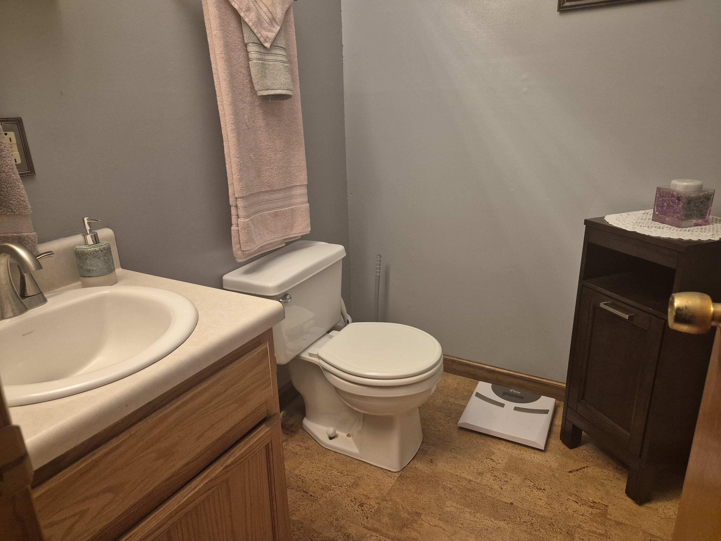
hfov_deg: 73.9
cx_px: 360
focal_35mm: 23
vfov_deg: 58.9
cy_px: 270
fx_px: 479
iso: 800
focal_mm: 5.4
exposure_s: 1/120
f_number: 1.8
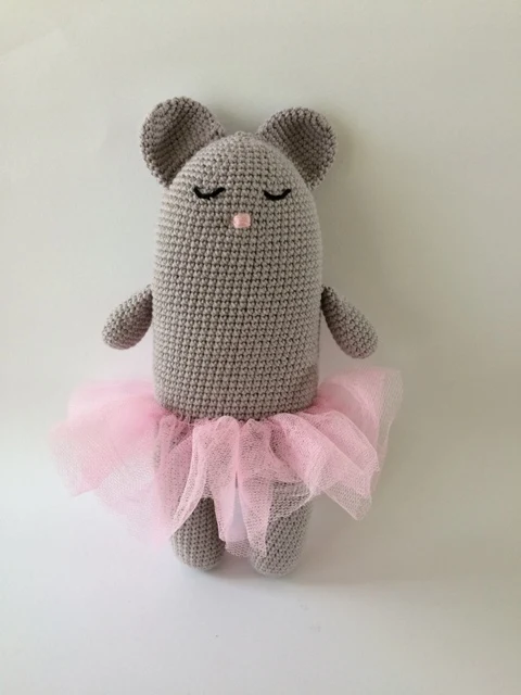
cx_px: 260
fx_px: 582
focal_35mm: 29
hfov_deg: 48.2
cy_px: 348
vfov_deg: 61.7
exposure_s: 1/30
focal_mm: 4.15
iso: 32
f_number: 2.2
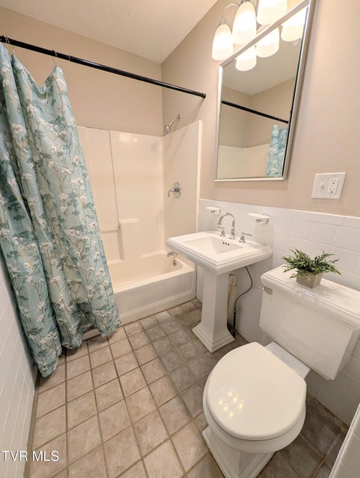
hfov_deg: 94.6
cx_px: 180
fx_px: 166
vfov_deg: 110.5
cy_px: 239
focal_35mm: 12
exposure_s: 1/200
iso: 44
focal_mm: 2.02
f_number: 1.7
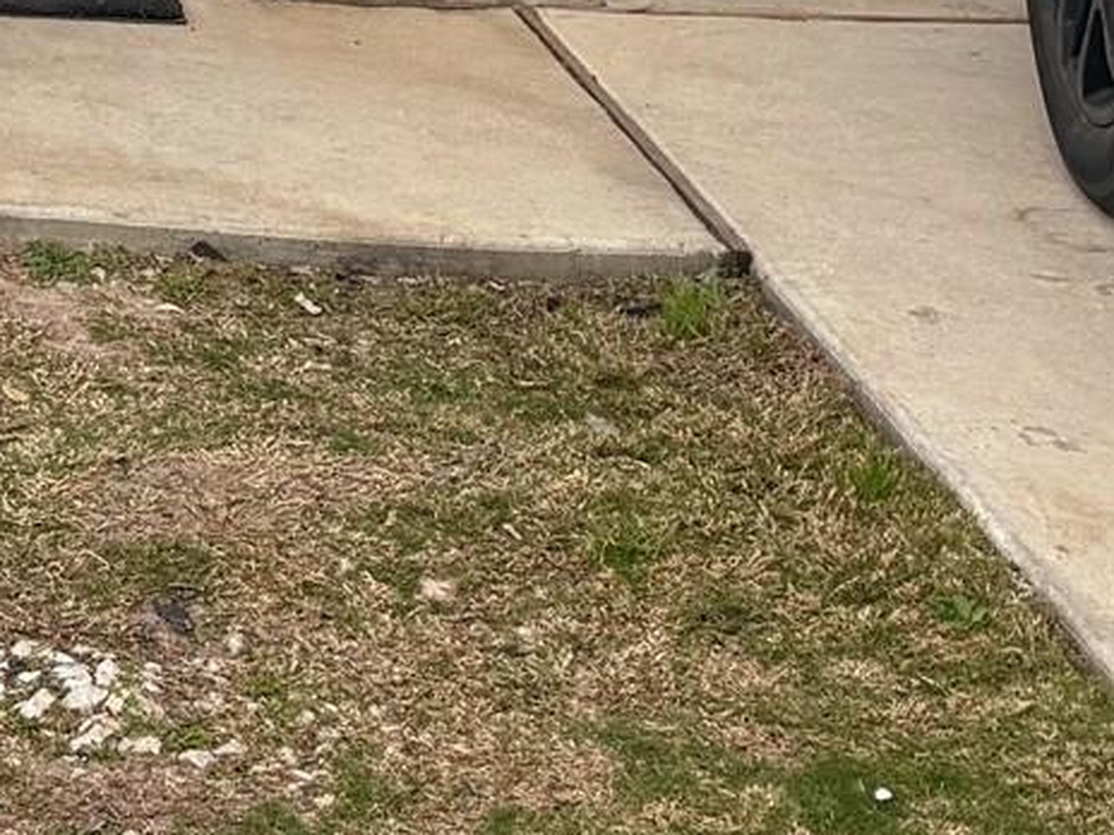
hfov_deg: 17.1
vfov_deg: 12.2
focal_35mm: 106
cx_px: -449
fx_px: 3411
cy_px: -914
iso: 100
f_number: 1.78
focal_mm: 6.76
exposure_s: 1/428
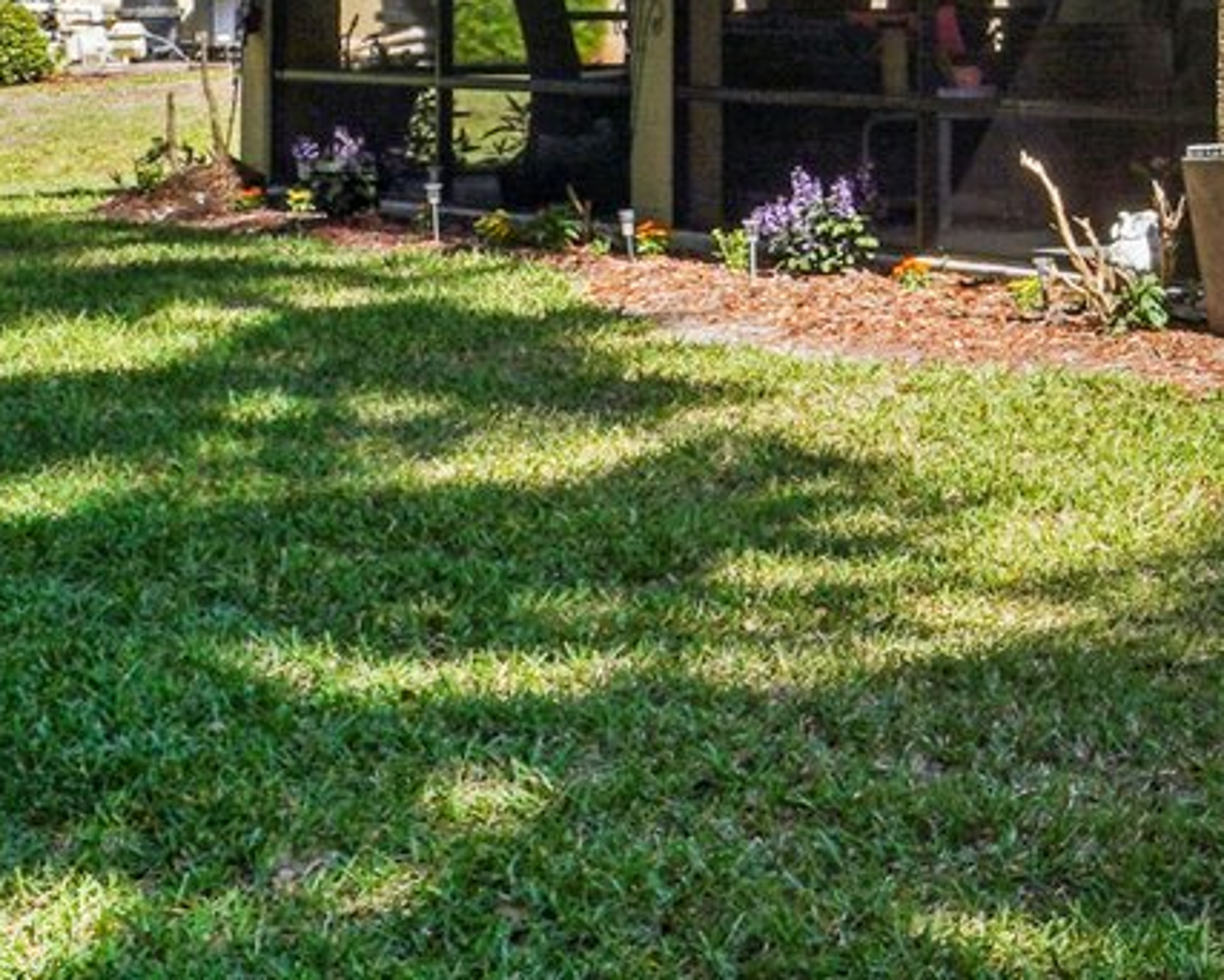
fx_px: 3588
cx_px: 2583
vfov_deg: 14.8
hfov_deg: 15.0
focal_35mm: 99
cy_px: -320
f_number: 20
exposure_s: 1/40
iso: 100
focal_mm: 22
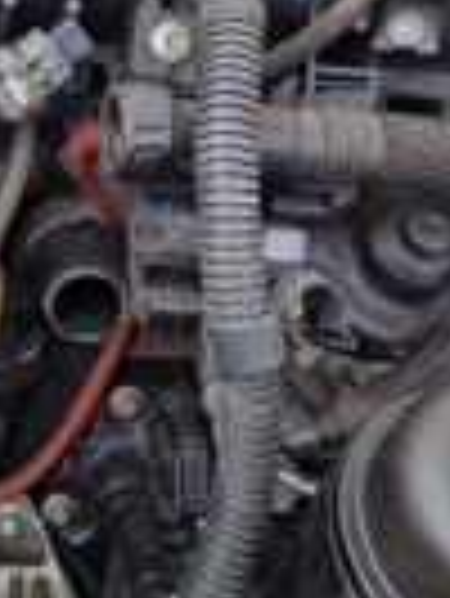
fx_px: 1194
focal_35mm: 69
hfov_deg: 20.0
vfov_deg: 27.7
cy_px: 135
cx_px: -90
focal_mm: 5.4
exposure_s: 1/182
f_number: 1.8
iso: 50
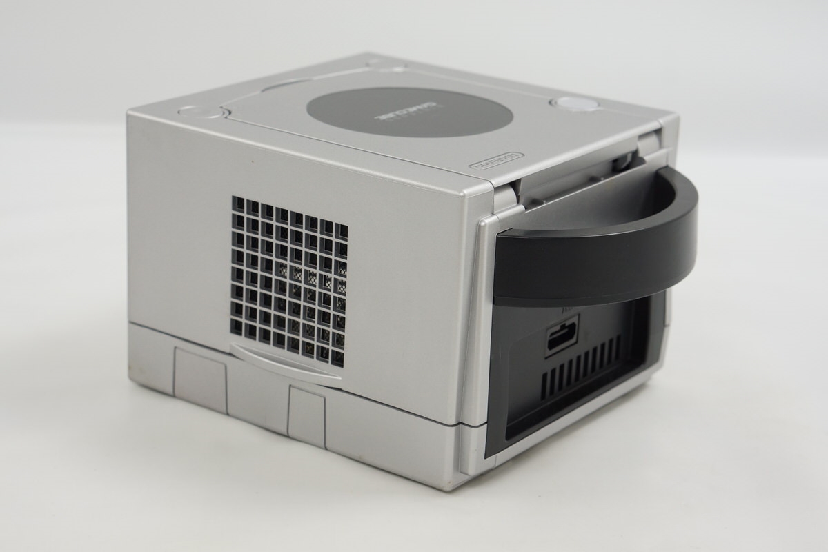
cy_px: 276
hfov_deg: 27.0
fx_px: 1725
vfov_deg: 18.2
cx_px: 414
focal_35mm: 75
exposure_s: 1/80
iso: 640
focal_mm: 50
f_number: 6.3
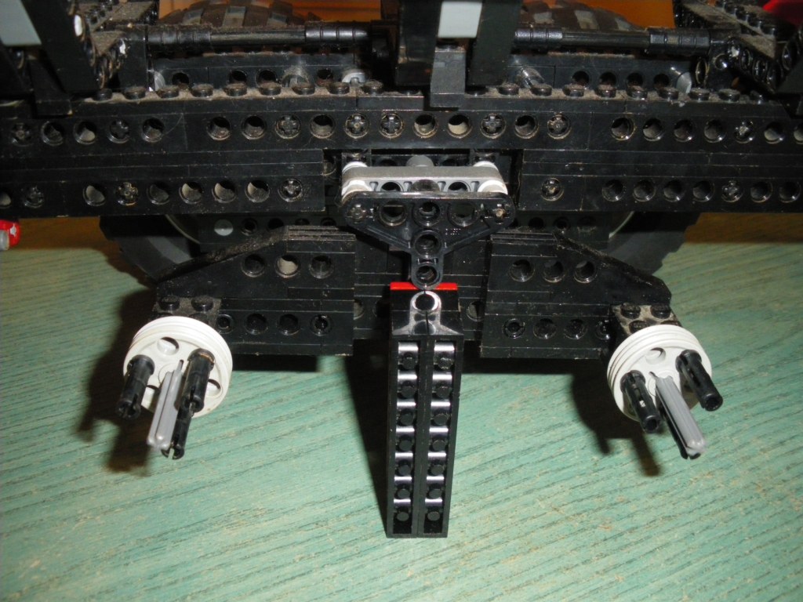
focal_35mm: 36
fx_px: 835
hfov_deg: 51.4
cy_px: 301
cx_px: 402
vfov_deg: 39.7
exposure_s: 1/50
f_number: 3.5
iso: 400
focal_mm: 6.3
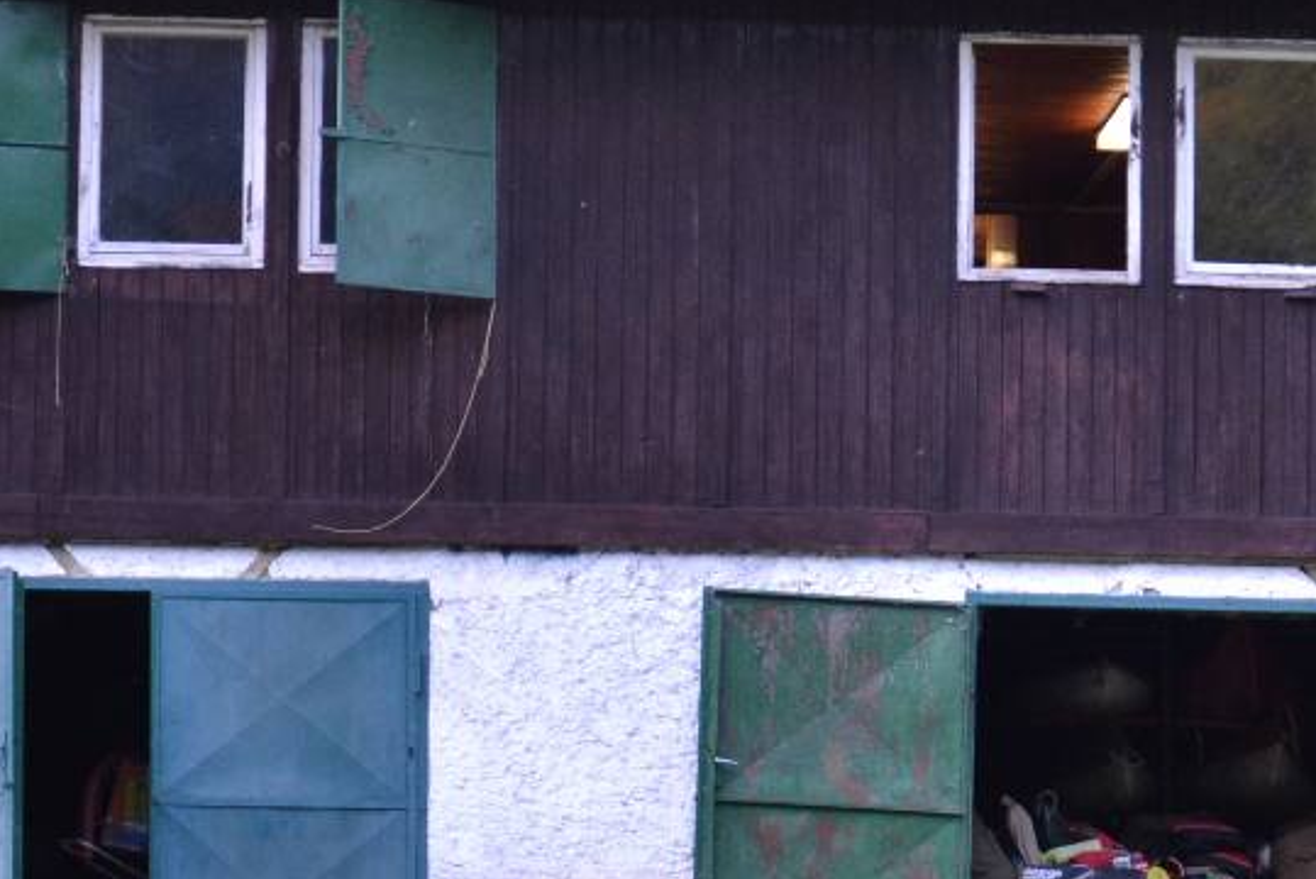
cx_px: 835
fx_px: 5982
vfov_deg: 8.4
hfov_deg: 12.5
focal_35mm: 164
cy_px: 767
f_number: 1.8
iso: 400
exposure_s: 1/200
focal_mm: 35
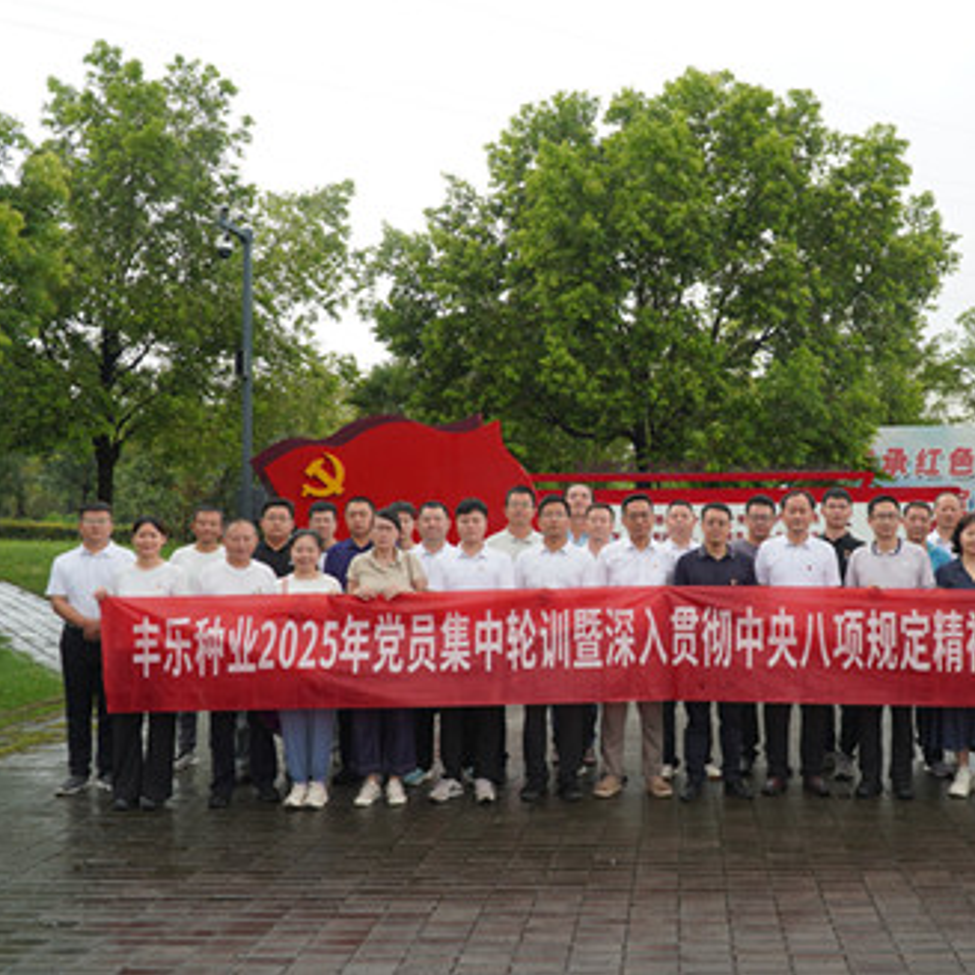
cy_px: 486
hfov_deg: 46.4
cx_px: 660
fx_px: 1115
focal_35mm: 35
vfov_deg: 47.2
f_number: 4
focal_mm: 18
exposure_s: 1/160
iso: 125
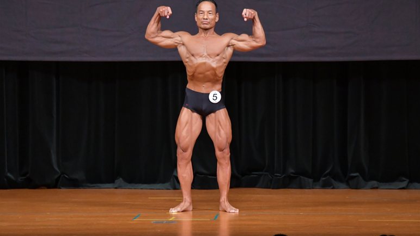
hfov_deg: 7.6
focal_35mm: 284
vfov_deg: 4.3
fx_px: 3163
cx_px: 211
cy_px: 105
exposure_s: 1/400
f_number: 5.6
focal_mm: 180
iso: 5000
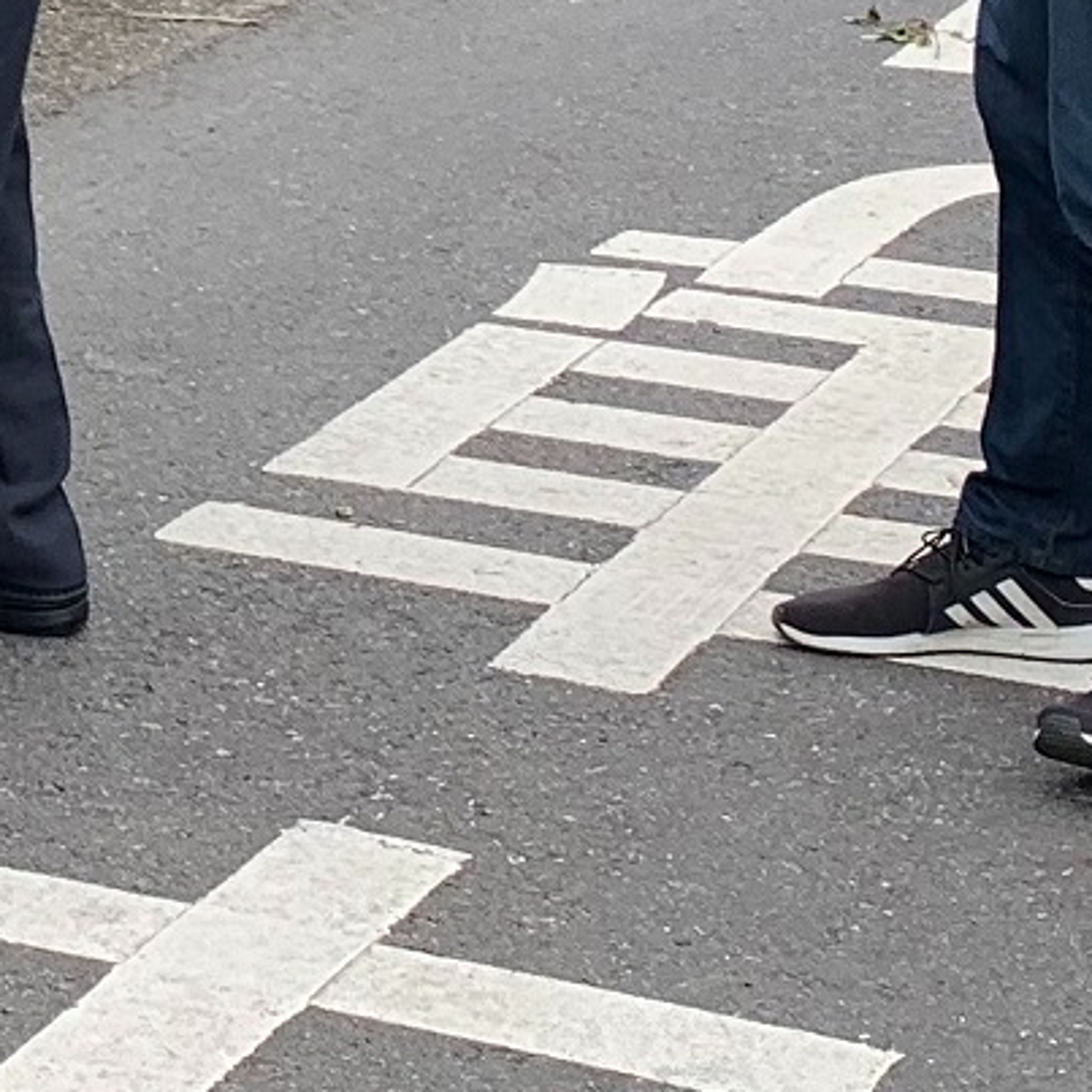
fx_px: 4925
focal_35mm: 138
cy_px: -565
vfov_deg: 12.1
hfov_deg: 11.9
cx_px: -723
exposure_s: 1/534
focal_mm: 4.25
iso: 25
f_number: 1.8
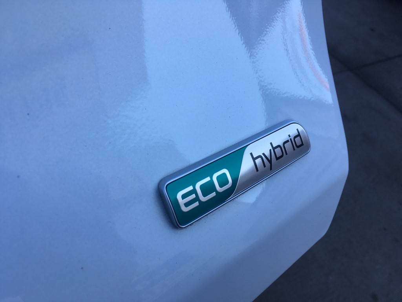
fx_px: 337
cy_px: 151
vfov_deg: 48.2
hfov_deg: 61.7
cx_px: 201
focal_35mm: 29
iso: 25
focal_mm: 4.15
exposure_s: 1/455
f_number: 2.2
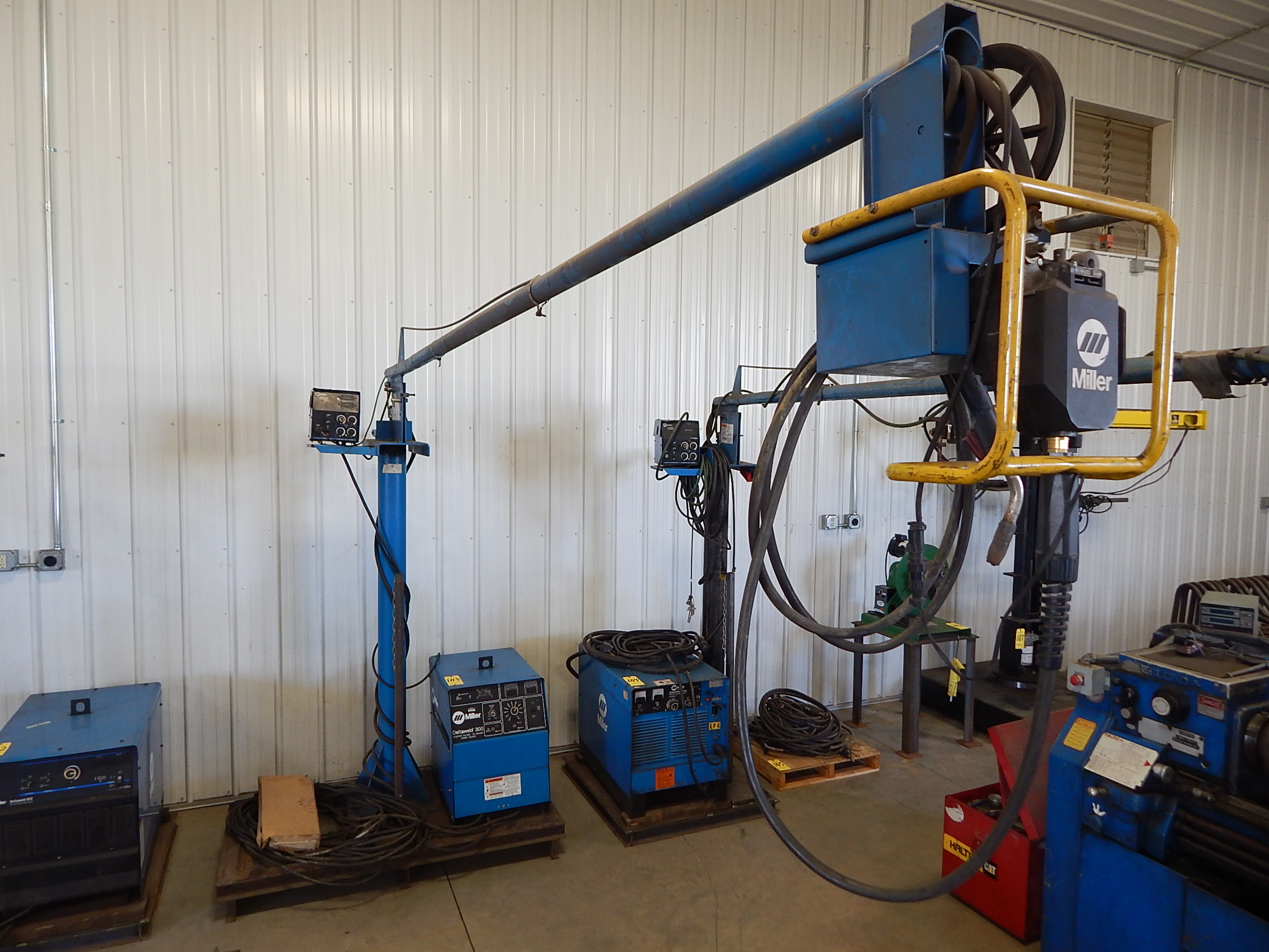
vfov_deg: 58.9
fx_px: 843
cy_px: 476
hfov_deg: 73.9
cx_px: 634
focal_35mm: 23
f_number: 3
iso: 160
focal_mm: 4
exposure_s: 1/30
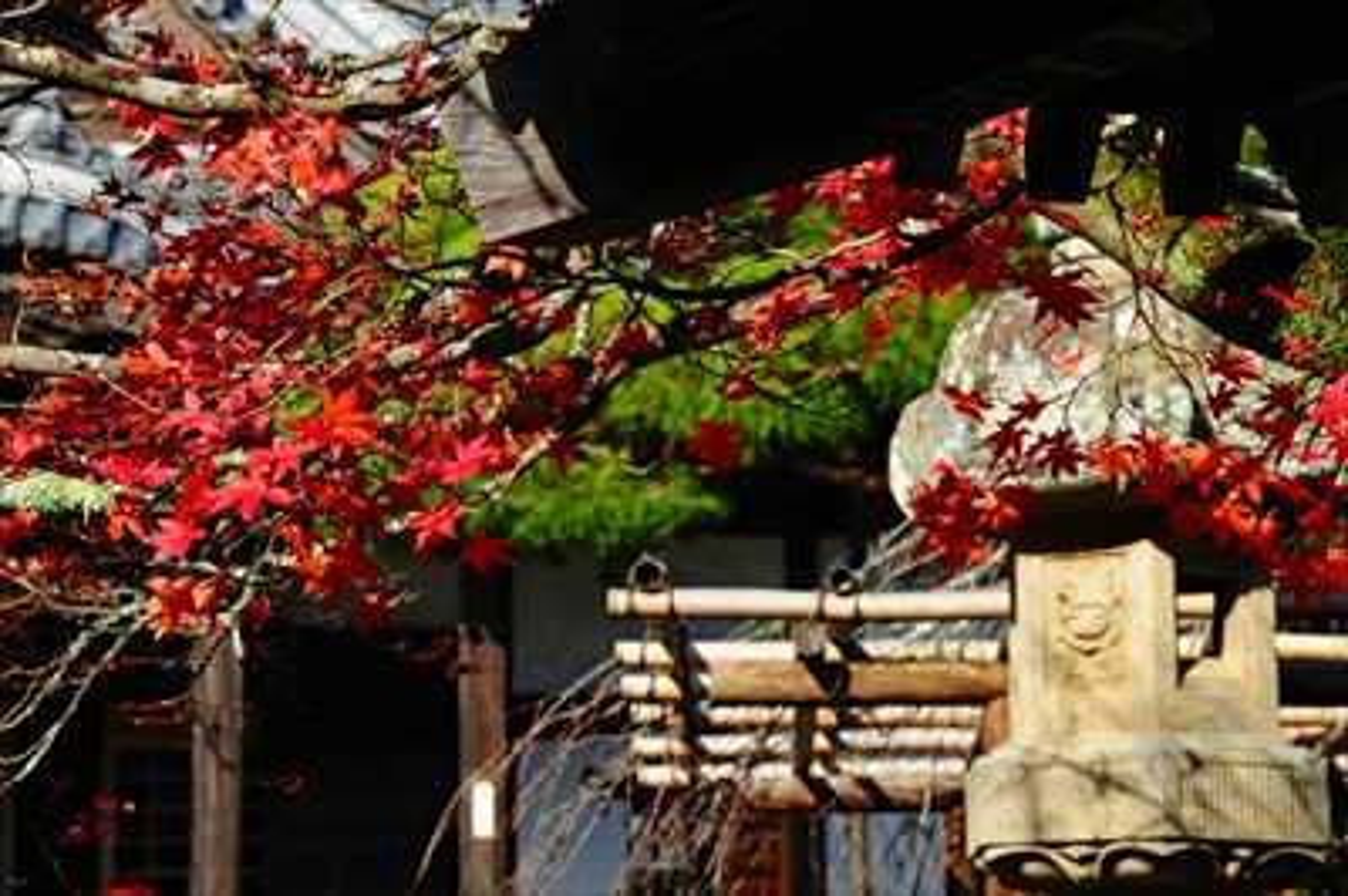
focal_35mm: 158
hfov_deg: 13.1
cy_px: 448
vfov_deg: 8.7
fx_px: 5893
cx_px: 674
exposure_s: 1/640
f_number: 13
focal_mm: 105
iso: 1250
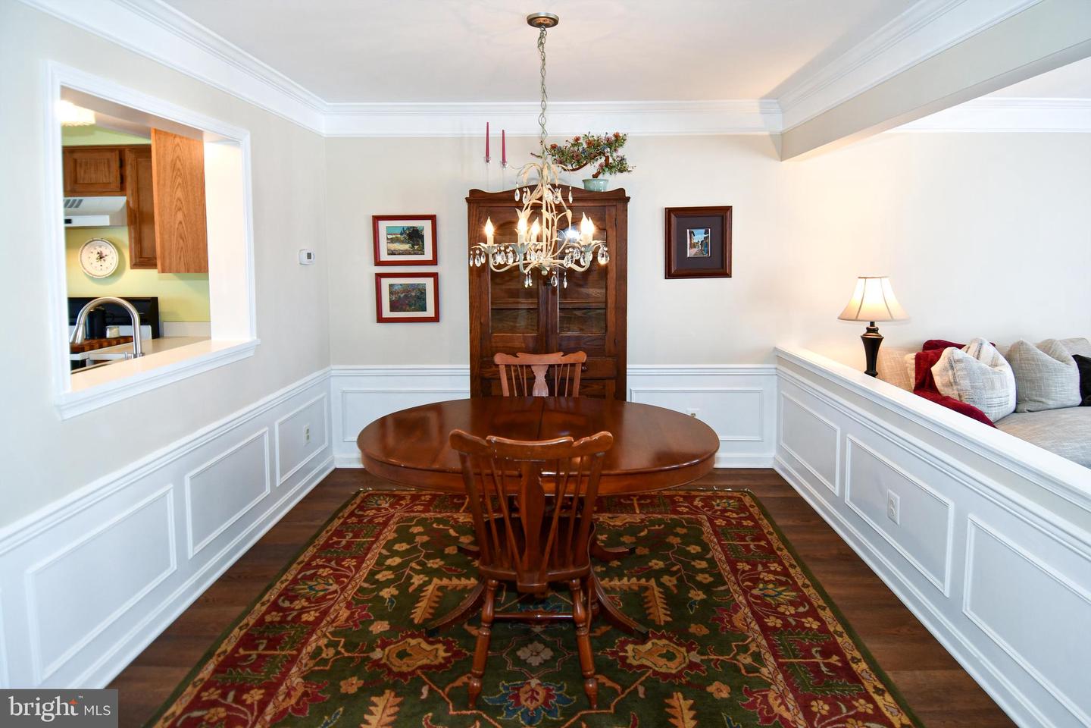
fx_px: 545
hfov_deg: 90.0
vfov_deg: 67.4
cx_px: 546
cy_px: 364
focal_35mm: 18
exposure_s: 1/60
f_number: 4
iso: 320
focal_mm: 12
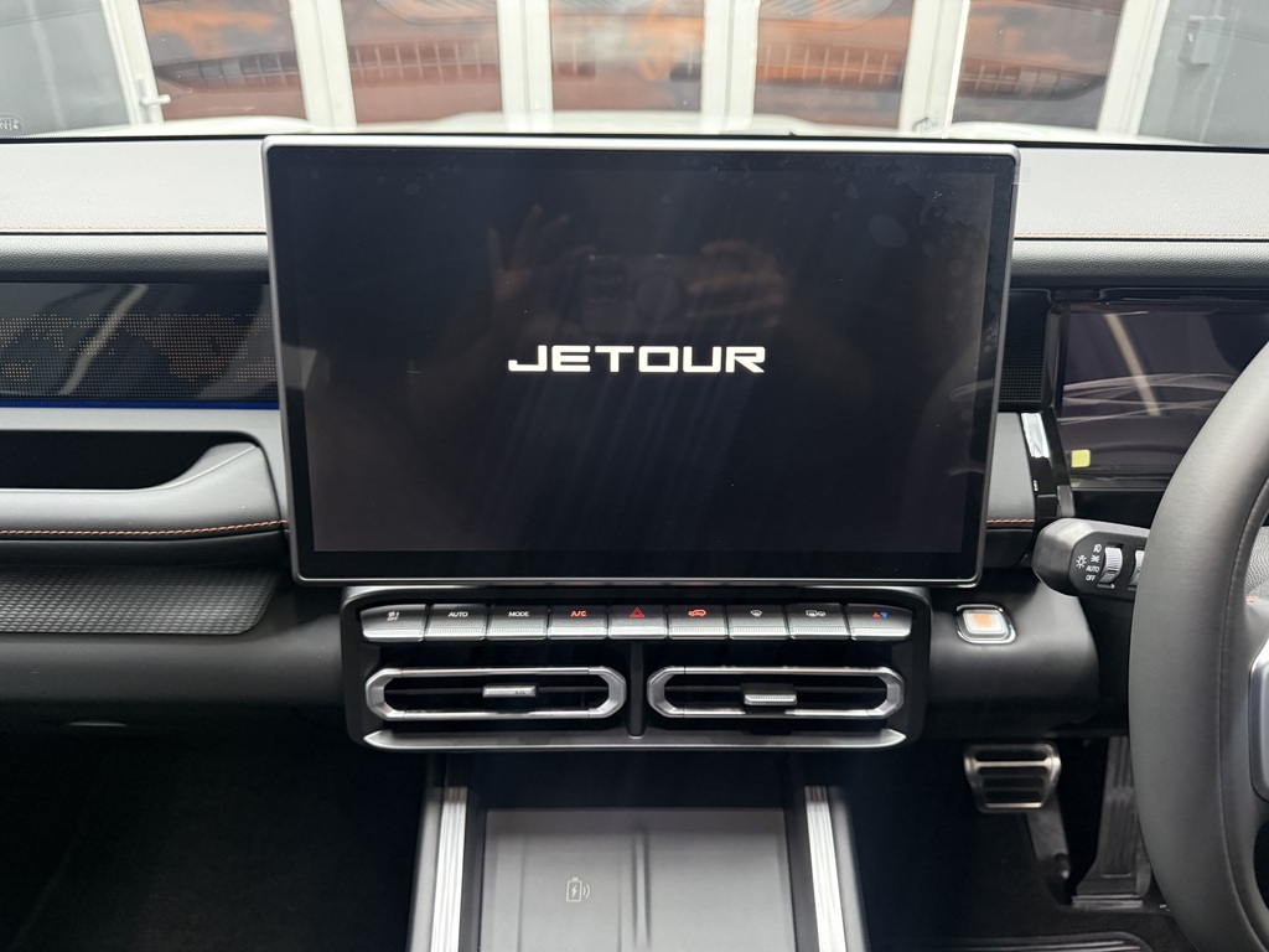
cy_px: 476
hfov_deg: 71.6
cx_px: 634
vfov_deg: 56.8
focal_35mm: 24
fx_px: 880
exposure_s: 1/33
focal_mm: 6.76
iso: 800
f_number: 1.78
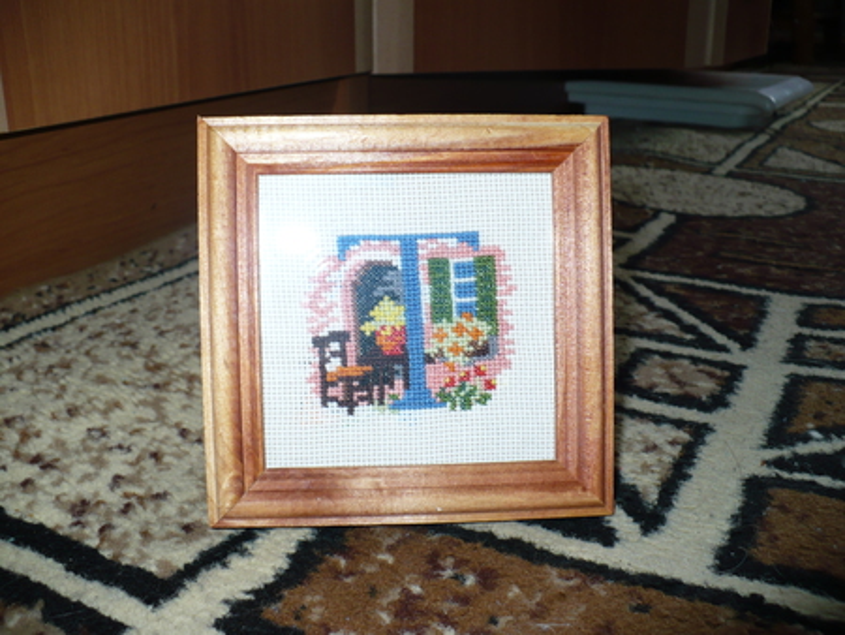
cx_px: 422
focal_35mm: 37
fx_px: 904
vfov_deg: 38.7
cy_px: 318
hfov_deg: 50.1
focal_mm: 6.1
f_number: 2.8
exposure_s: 1/30
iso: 100
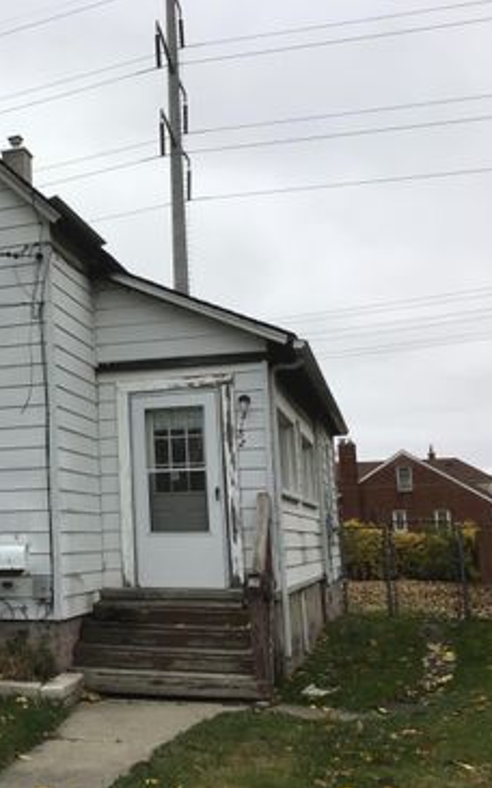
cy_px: 388
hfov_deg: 27.0
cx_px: 2
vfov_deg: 44.4
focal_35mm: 45
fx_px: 966
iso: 25
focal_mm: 3.3
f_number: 2.4
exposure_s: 1/307
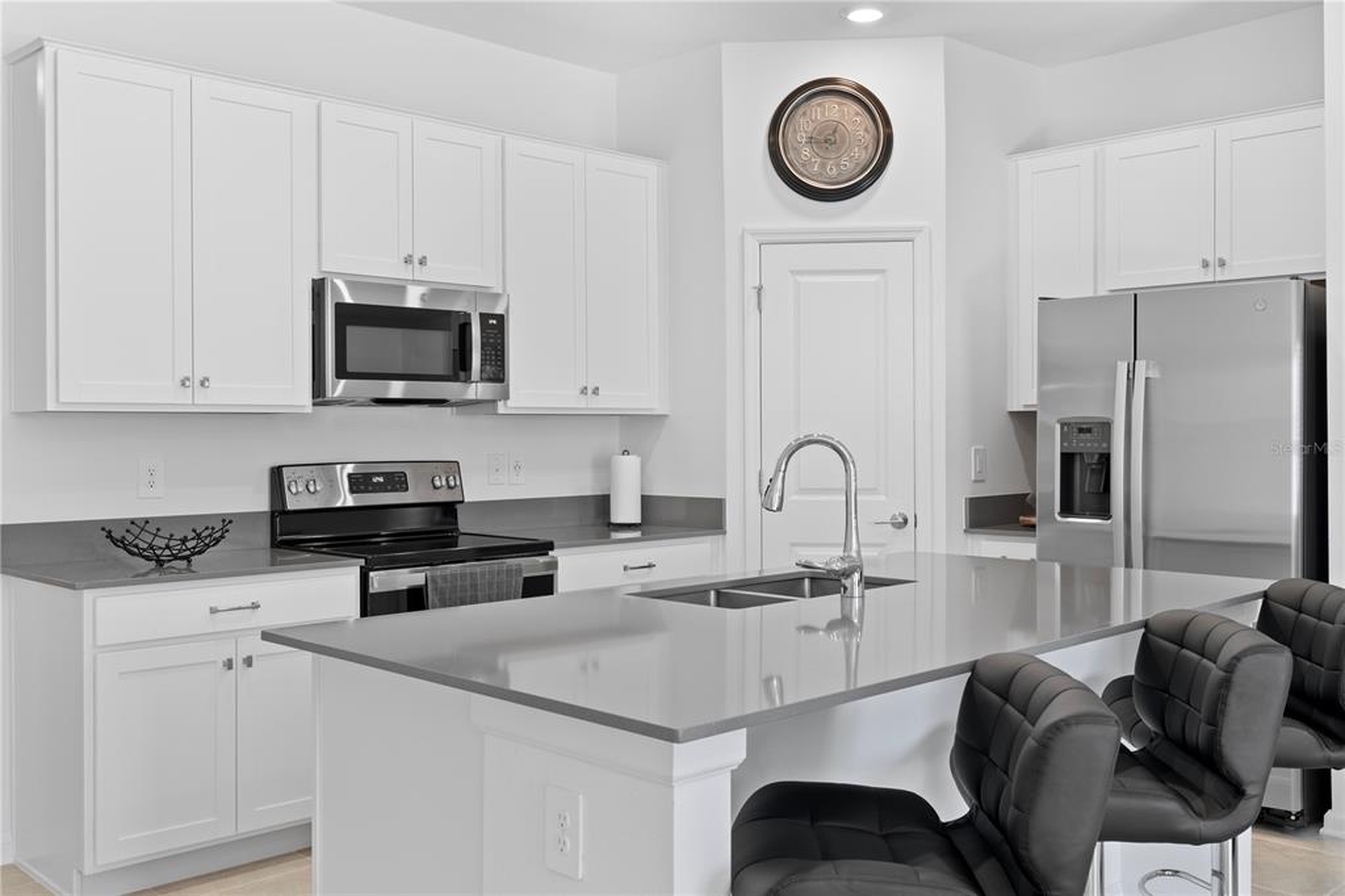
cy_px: 448
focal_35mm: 33
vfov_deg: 39.9
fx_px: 1232
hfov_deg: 57.2
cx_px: 672
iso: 100
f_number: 9
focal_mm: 33
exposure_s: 1/1.67
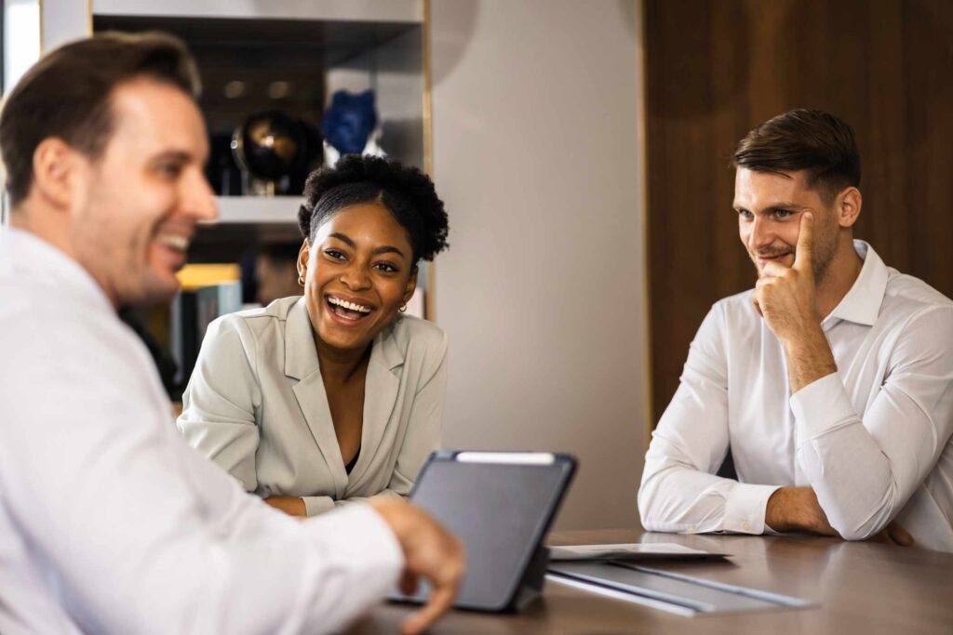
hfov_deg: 23.9
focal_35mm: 85
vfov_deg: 16.1
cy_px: 318
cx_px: 476
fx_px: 2250
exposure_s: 1/250
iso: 250
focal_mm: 85
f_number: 1.8
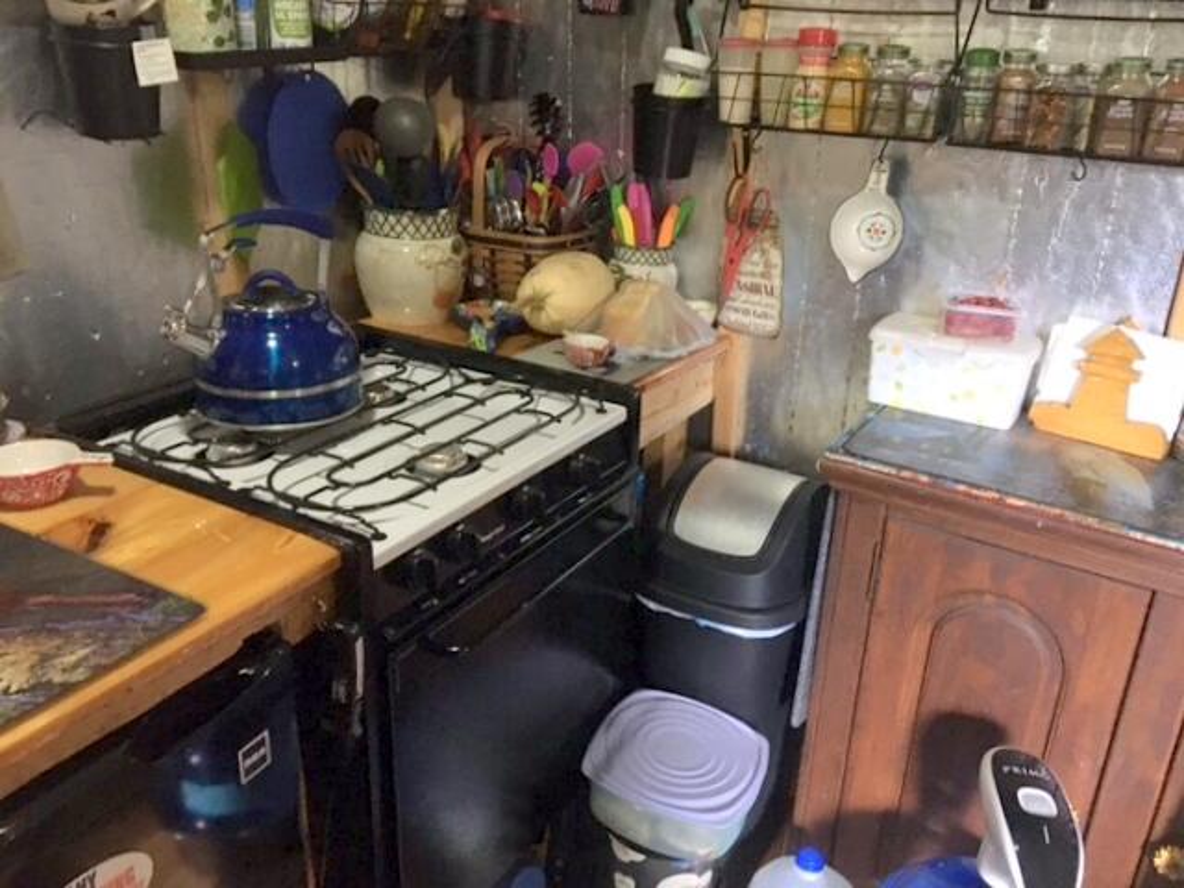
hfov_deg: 61.7
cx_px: 592
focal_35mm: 29
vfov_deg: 48.2
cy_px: 444
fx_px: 992
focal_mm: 4.15
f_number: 2.2
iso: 250
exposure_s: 1/15
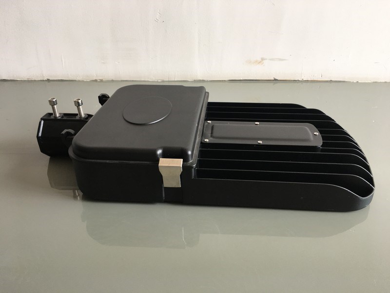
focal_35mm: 29
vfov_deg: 48.2
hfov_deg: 61.7
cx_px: 195
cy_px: 146
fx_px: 327
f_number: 2.2
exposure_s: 1/100
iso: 40
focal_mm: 4.15
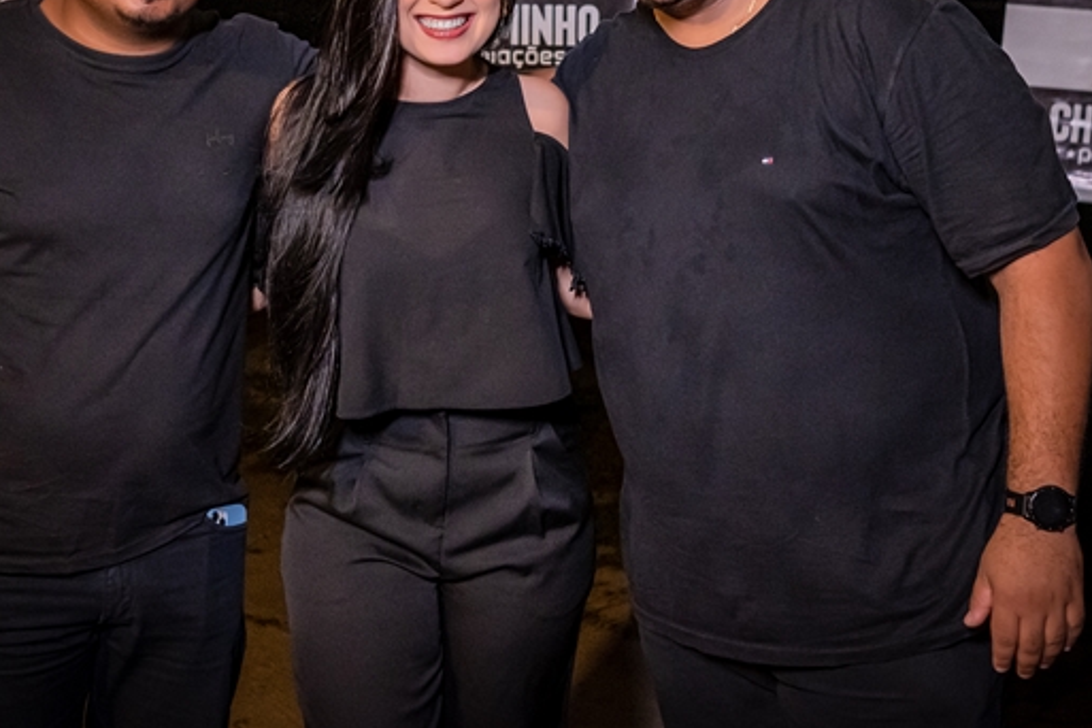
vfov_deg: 25.8
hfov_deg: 38.2
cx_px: 523
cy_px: 217
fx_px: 1577
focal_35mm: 52
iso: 2500
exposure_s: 1/400
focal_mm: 24
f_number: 2.5
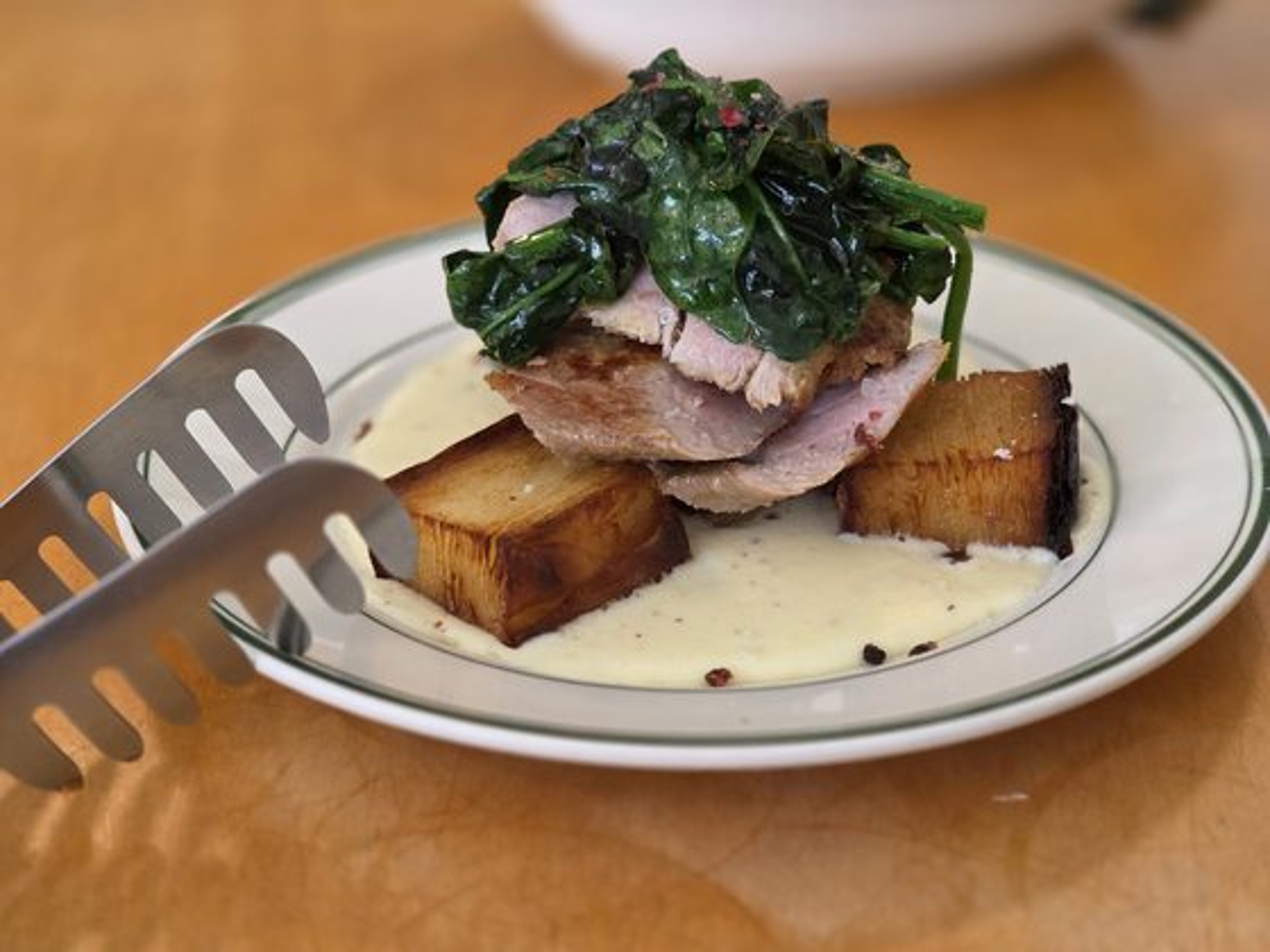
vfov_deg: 21.3
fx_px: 2531
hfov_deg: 28.2
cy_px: 476
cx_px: 635
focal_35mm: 69
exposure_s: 1/120
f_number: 2.4
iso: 500
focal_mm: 7.9
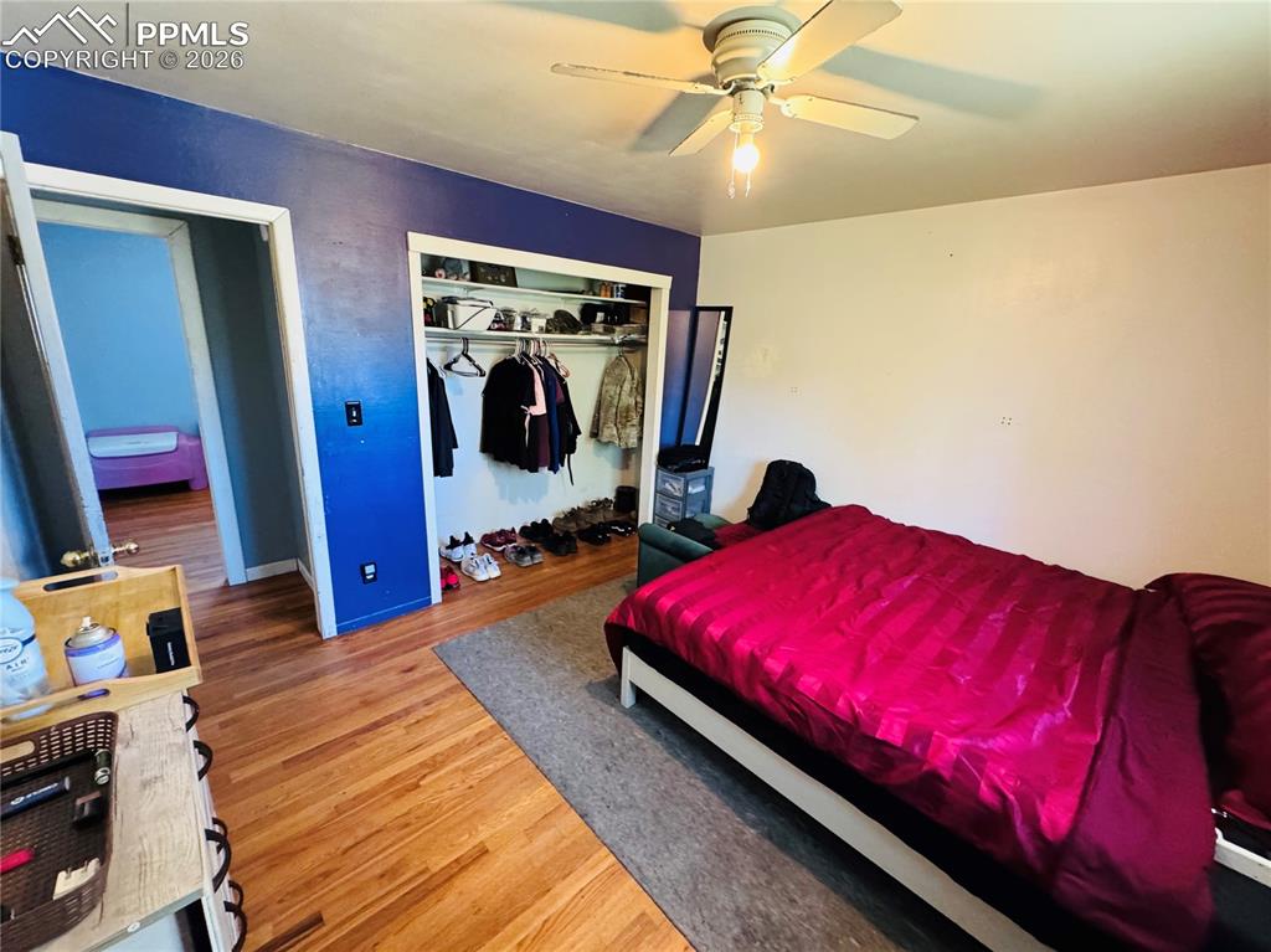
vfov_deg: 85.6
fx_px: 514
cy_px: 476
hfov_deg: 102.1
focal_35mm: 14
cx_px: 636
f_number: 2.2
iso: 800
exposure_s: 1/60
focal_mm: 2.22
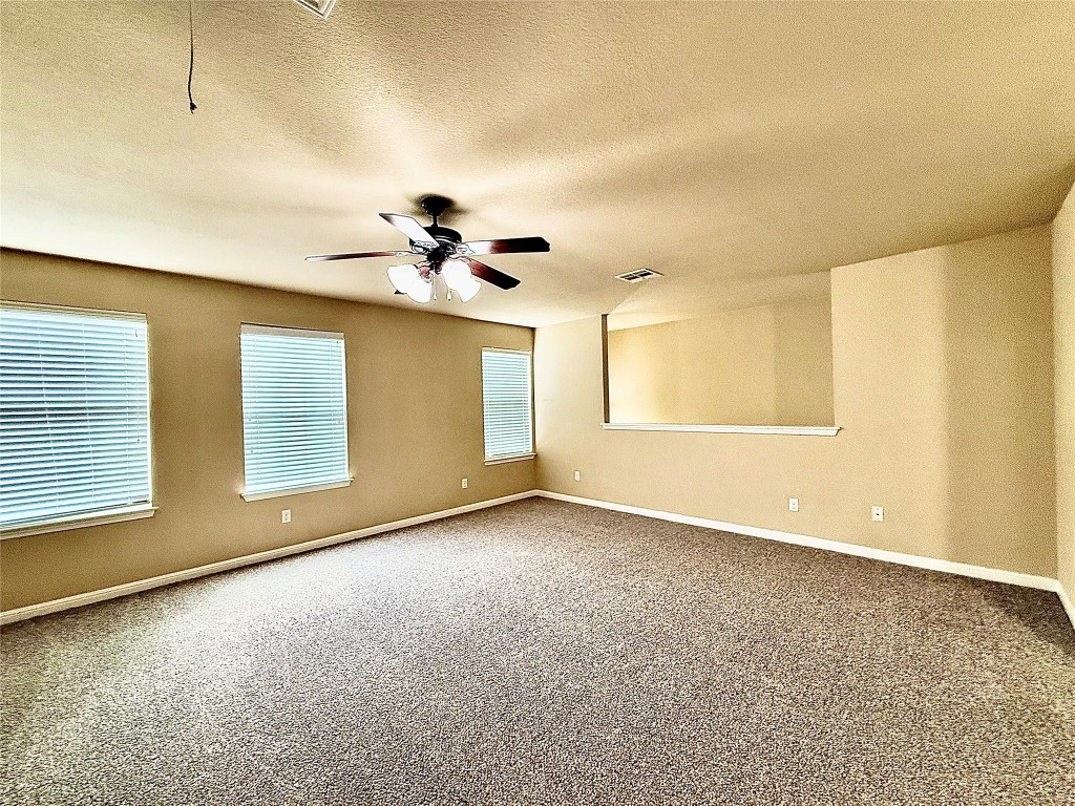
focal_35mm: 14
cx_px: 538
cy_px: 403
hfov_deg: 102.1
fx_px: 435
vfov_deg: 85.7
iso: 320
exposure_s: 1/120
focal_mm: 2.22
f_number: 2.2
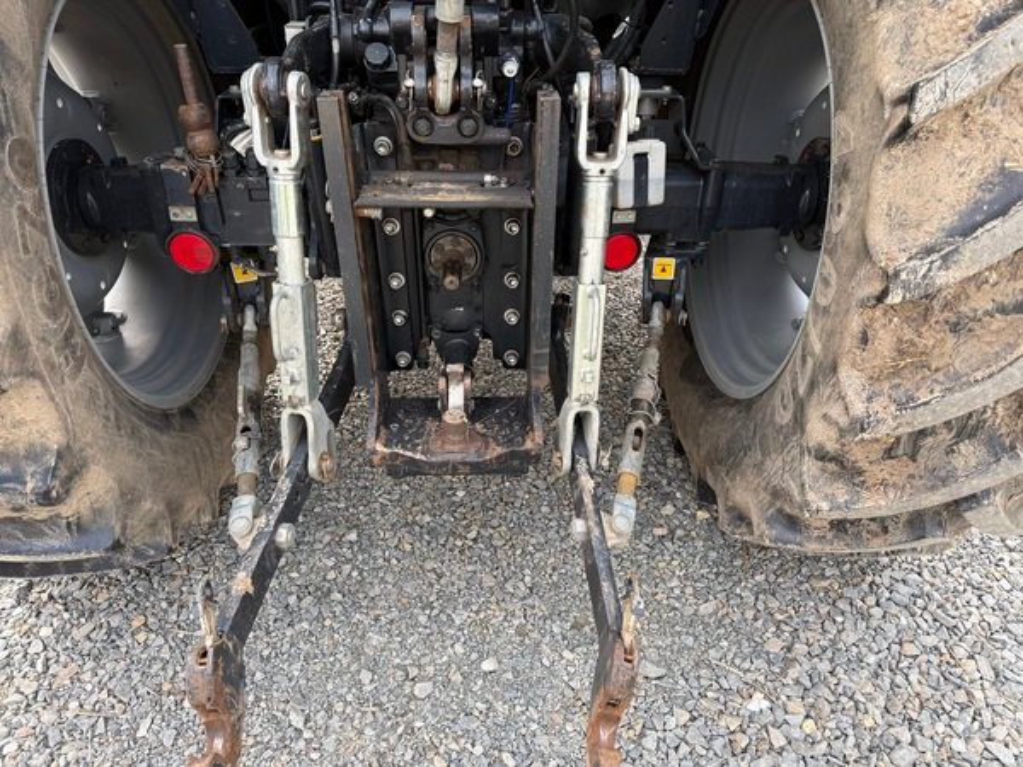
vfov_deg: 56.8
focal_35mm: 24
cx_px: 512
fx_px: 709
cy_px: 384
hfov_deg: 71.6
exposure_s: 1/251
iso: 64
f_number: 1.78
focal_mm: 6.76
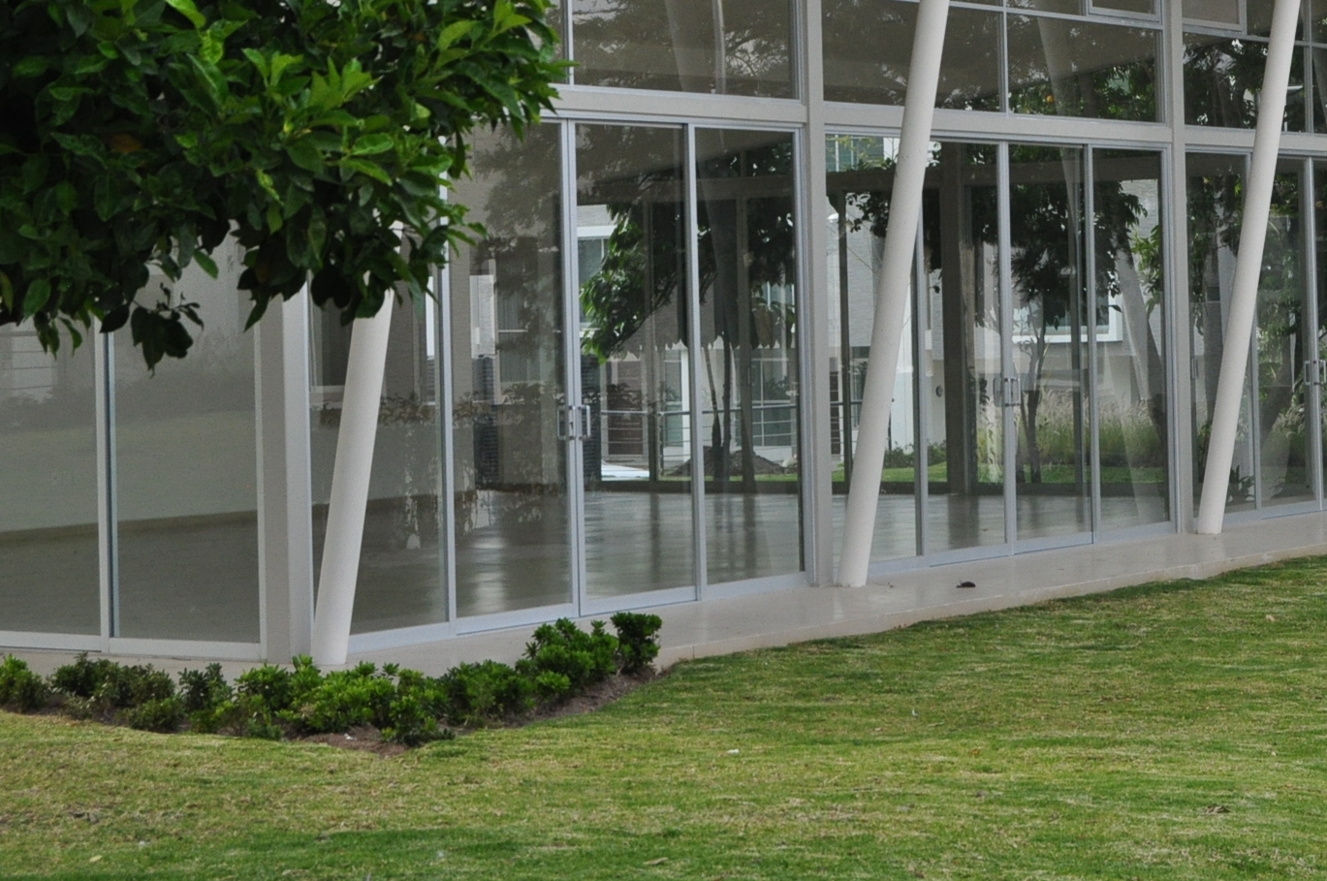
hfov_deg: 21.6
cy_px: 228
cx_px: 870
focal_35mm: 94
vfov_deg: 14.5
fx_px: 3460
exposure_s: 1/400
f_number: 11
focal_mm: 40
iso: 800
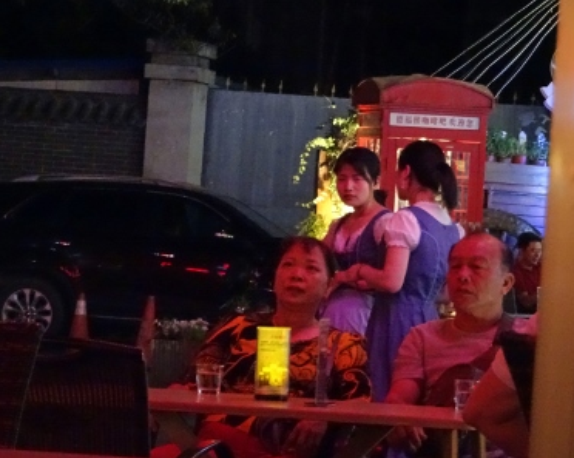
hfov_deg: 11.6
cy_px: 228
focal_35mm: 167
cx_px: 295
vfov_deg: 9.2
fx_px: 2835
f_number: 5.6
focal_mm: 27.16
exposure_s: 1/10
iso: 3200
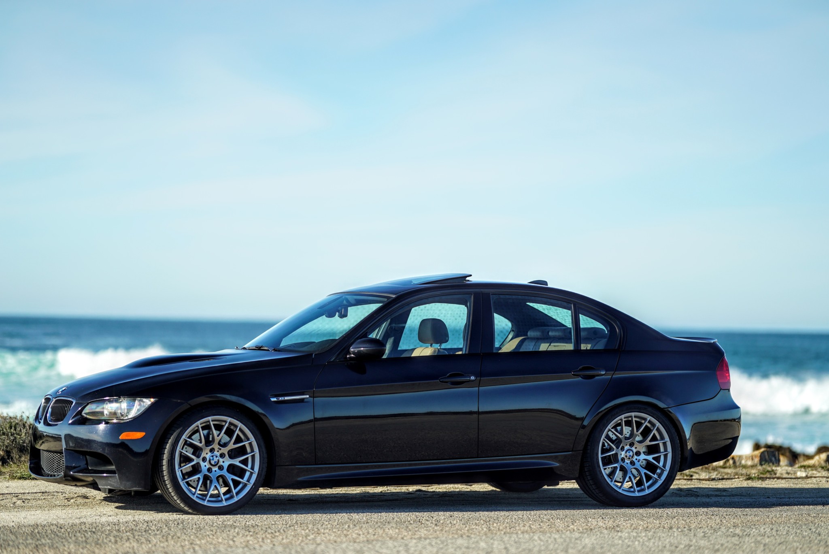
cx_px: 414
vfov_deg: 13.1
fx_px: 2419
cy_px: 277
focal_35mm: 105
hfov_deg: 19.4
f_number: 1.4
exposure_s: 1/4000
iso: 100
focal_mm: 105
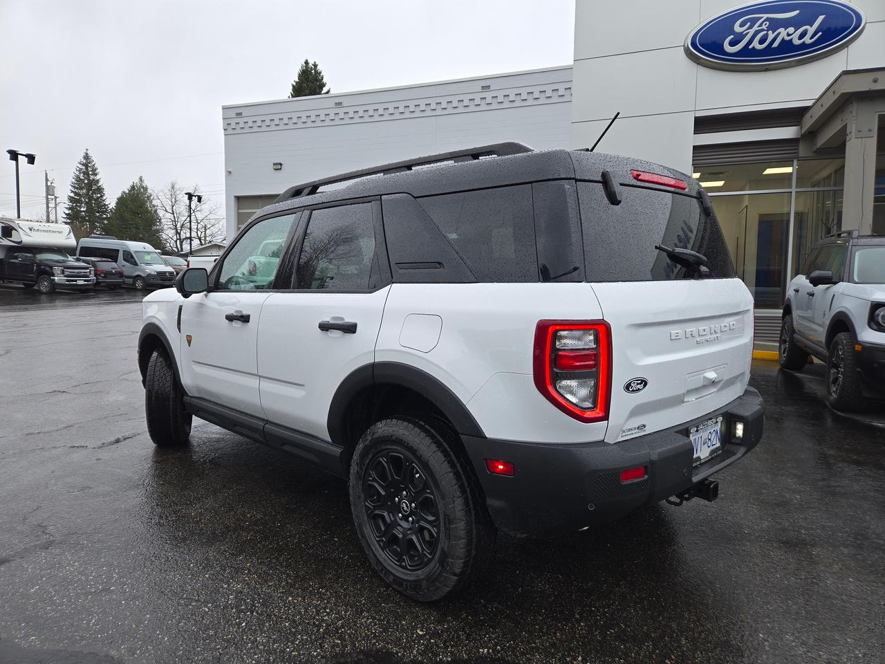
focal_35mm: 23
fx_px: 588
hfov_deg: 73.9
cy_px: 332
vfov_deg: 58.9
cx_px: 442
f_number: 1.8
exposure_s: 1/238
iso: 25
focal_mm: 5.4
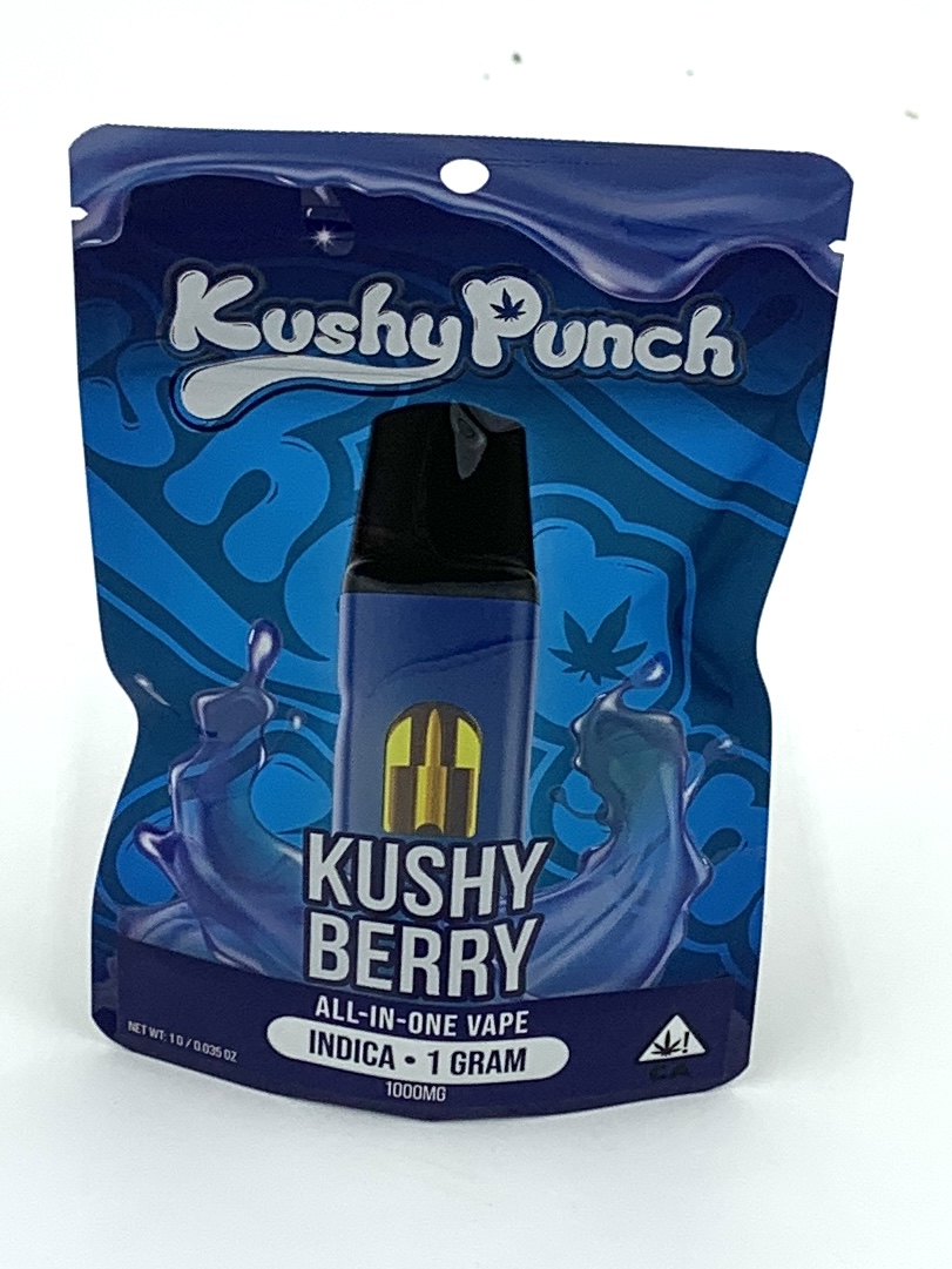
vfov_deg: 67.3
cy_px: 634
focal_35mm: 26
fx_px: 953
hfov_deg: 53.1
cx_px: 476
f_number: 1.8
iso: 25
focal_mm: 4.25
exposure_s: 1/783
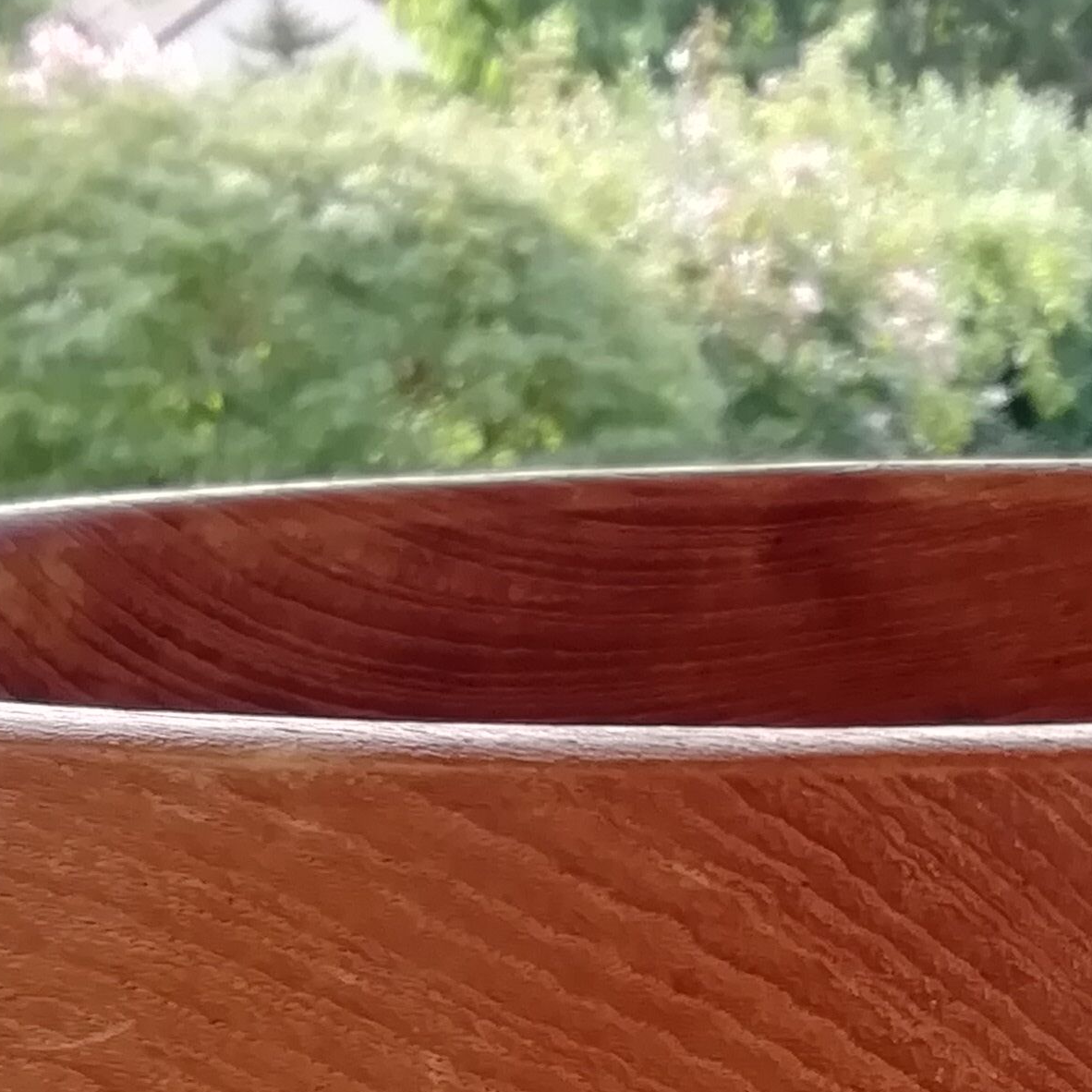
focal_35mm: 112
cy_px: 1328
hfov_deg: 15.4
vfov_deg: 15.0
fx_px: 3997
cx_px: 913
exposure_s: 1/100
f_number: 2.2
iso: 64
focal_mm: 3.21
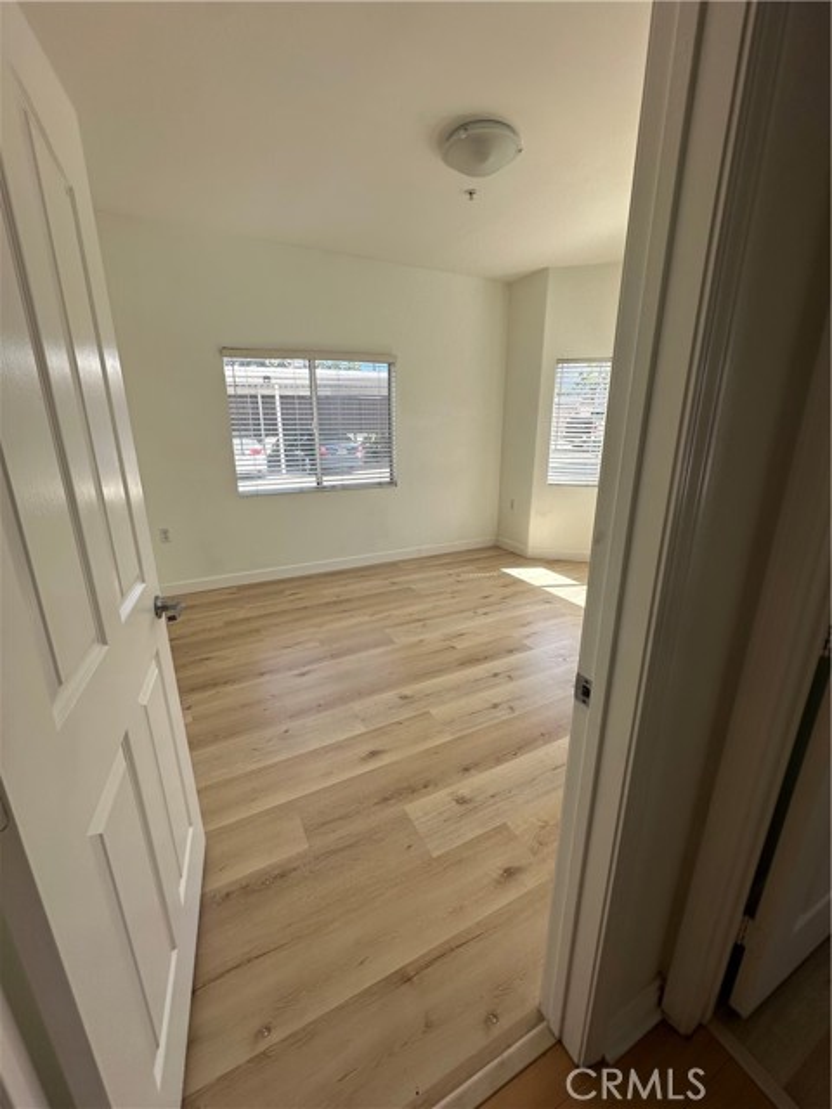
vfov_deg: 102.1
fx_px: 449
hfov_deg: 85.7
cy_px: 554
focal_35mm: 14
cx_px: 416
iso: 40
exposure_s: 1/255
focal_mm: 2.22
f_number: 2.2
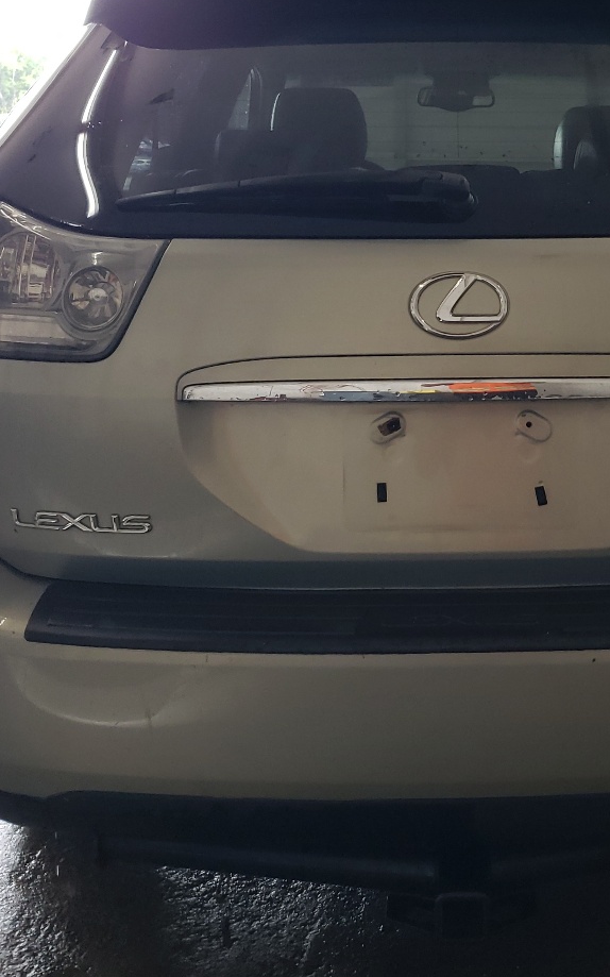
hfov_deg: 26.4
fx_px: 1277
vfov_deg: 41.7
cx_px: 476
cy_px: 402
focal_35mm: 48
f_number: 1.5
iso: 70
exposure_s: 1/120
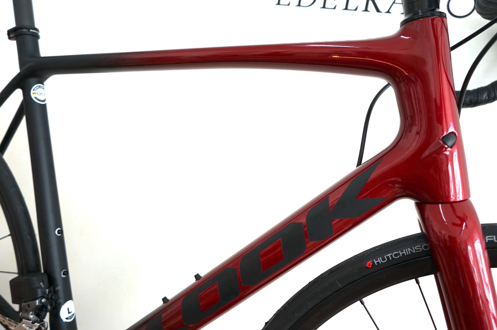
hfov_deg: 65.5
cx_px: 248
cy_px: 165
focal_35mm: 28
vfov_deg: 46.3
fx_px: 386
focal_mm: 28
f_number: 4
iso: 200
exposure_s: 1/160
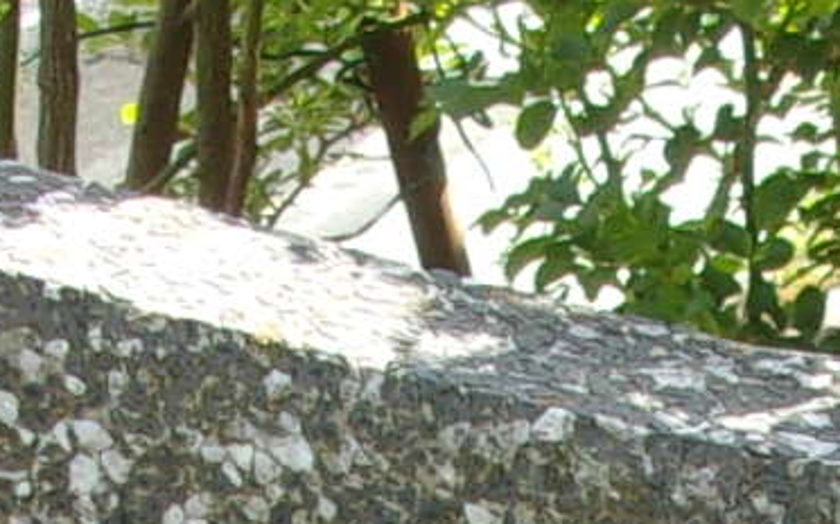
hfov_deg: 10.0
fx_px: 4736
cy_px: 1649
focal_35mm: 207
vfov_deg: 5.8
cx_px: 869
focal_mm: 5.1
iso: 80
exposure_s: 1/140
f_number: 3.9
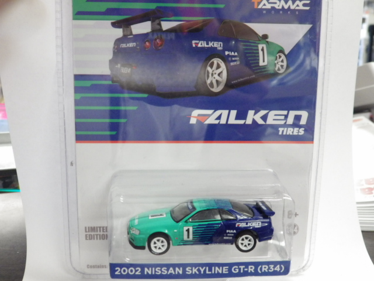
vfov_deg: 35.1
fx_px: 443
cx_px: 187
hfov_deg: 45.8
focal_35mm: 41
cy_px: 140
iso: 800
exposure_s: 1/50
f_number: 3.6
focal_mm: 7.4
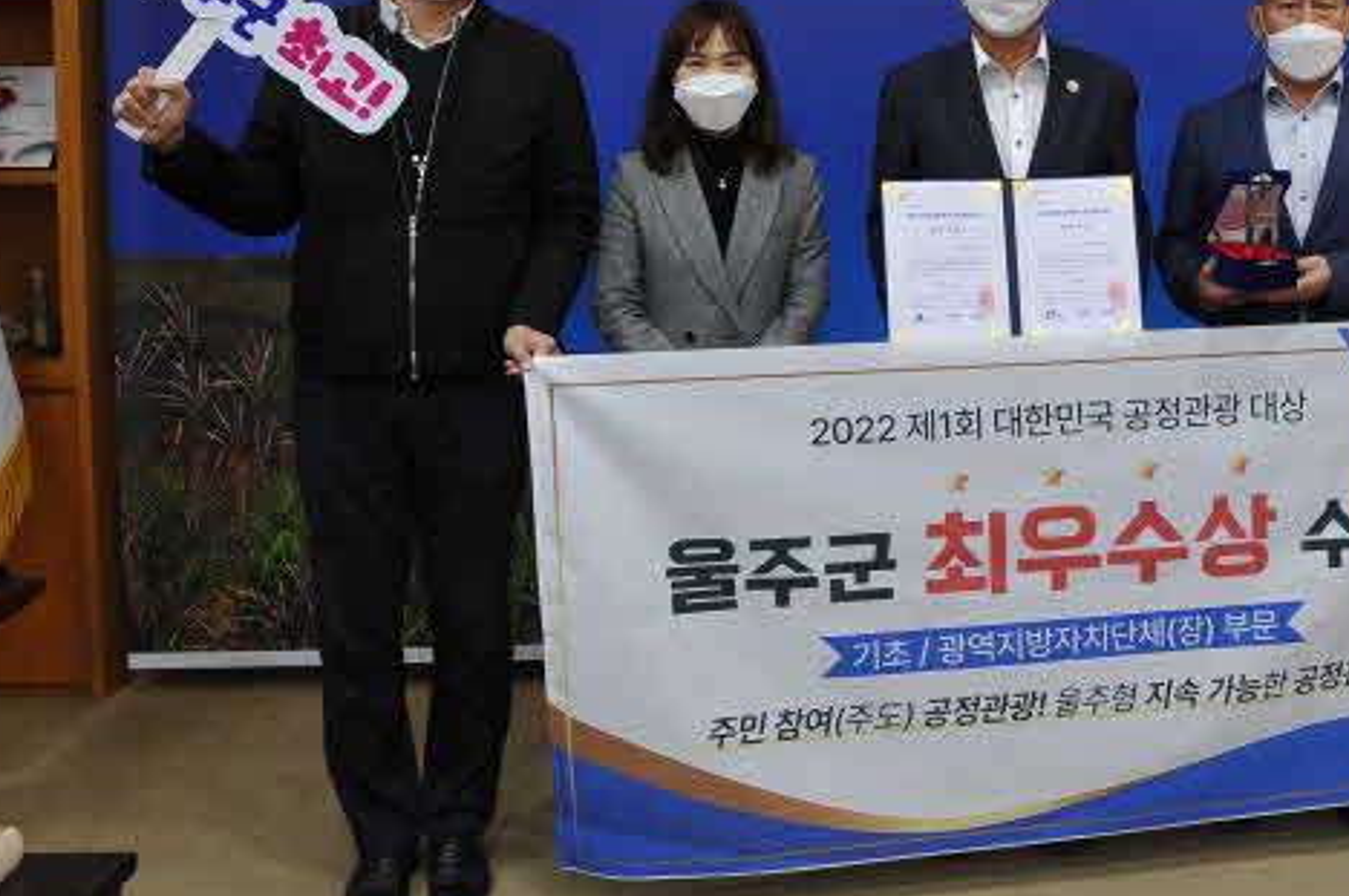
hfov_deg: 45.8
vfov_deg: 31.9
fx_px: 1535
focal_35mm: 41
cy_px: 219
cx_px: 1015
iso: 1000
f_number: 4.5
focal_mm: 24
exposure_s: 1/80
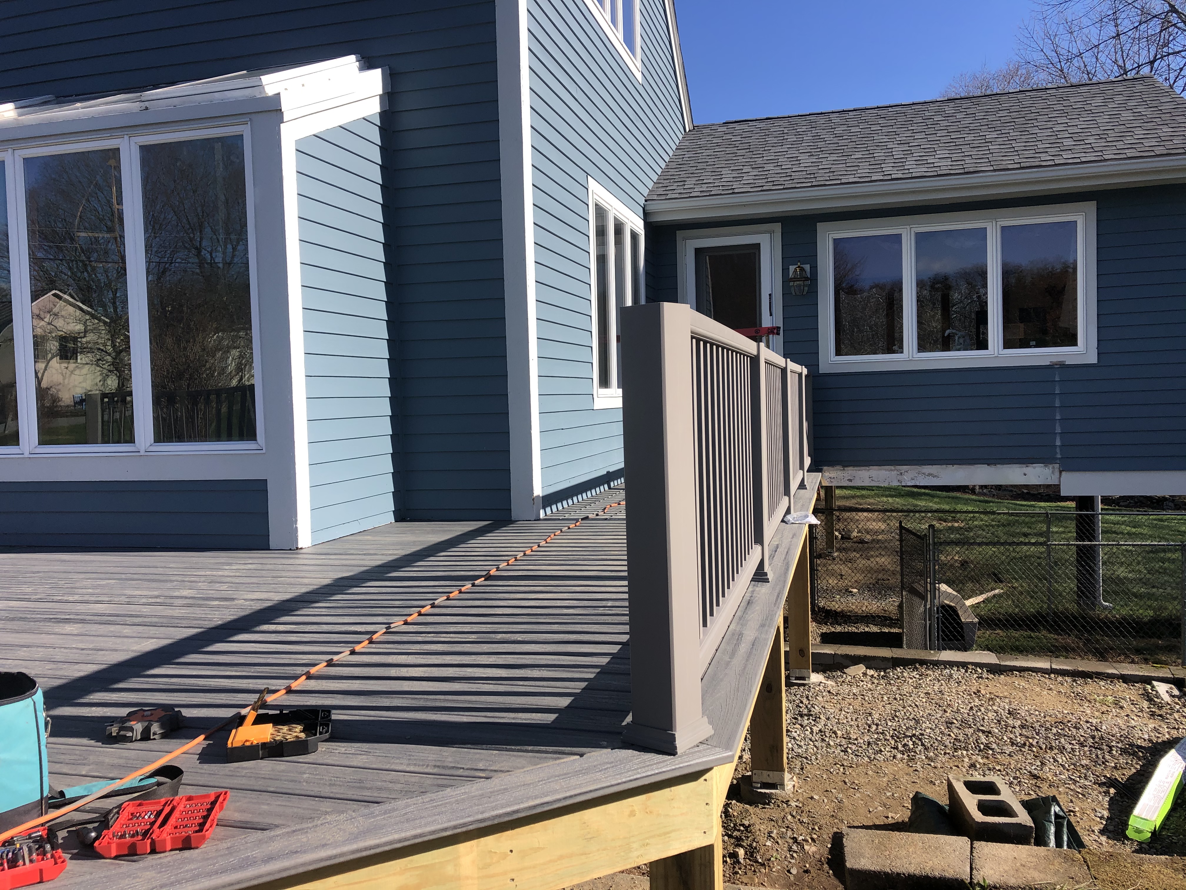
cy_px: 445
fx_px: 959
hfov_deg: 63.4
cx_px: 593
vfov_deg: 49.7
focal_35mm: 28
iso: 20
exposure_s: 1/1200
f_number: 1.8
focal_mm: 3.99
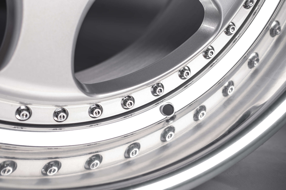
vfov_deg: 27.0
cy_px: 95
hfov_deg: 39.6
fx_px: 397
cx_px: 143
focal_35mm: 50
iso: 50
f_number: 5
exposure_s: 1/125
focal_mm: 50
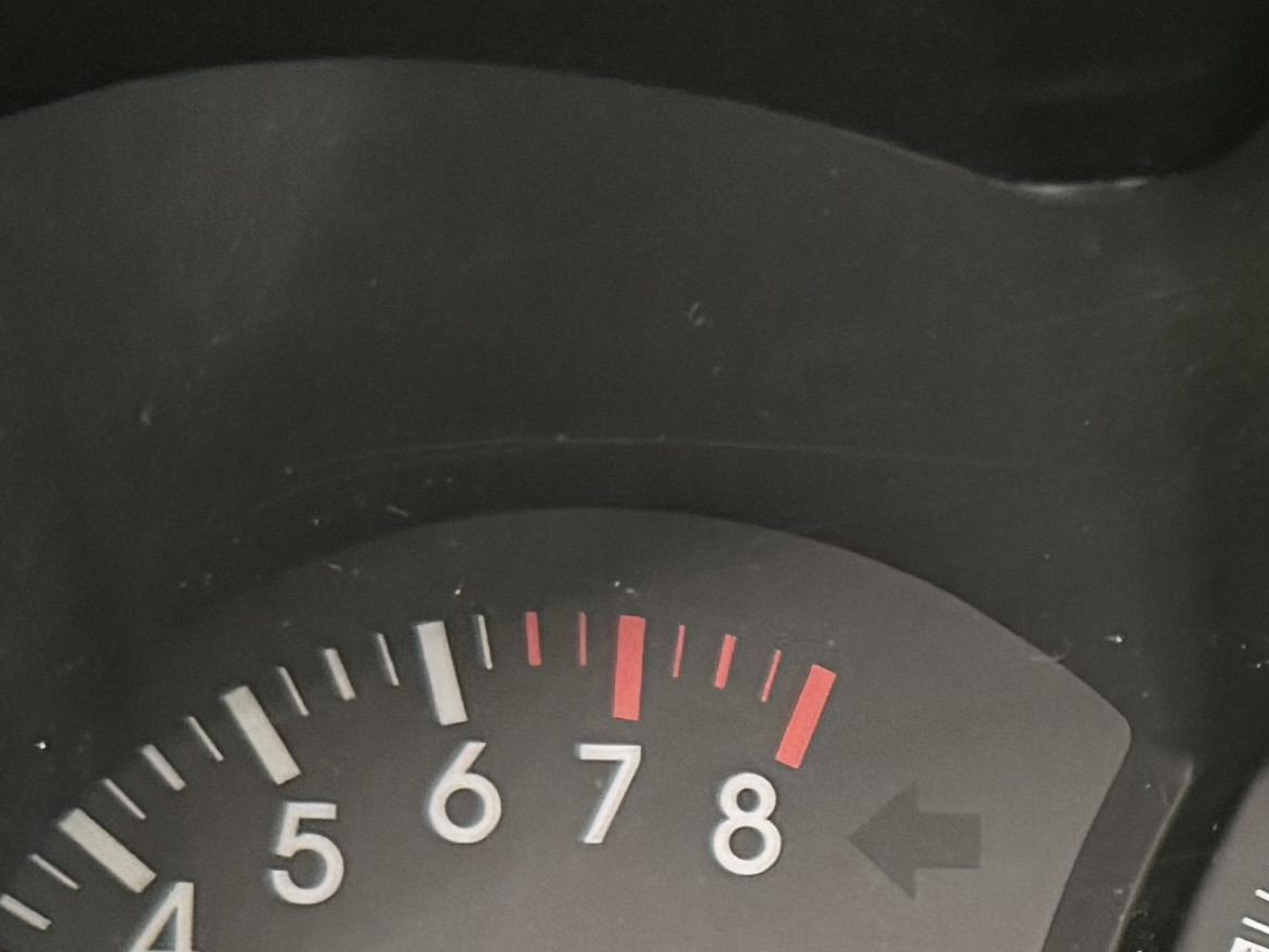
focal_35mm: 117
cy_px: 1143
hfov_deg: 15.4
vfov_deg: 12.4
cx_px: 1976
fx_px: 4289
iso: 800
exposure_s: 1/33
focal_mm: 6.76
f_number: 1.78
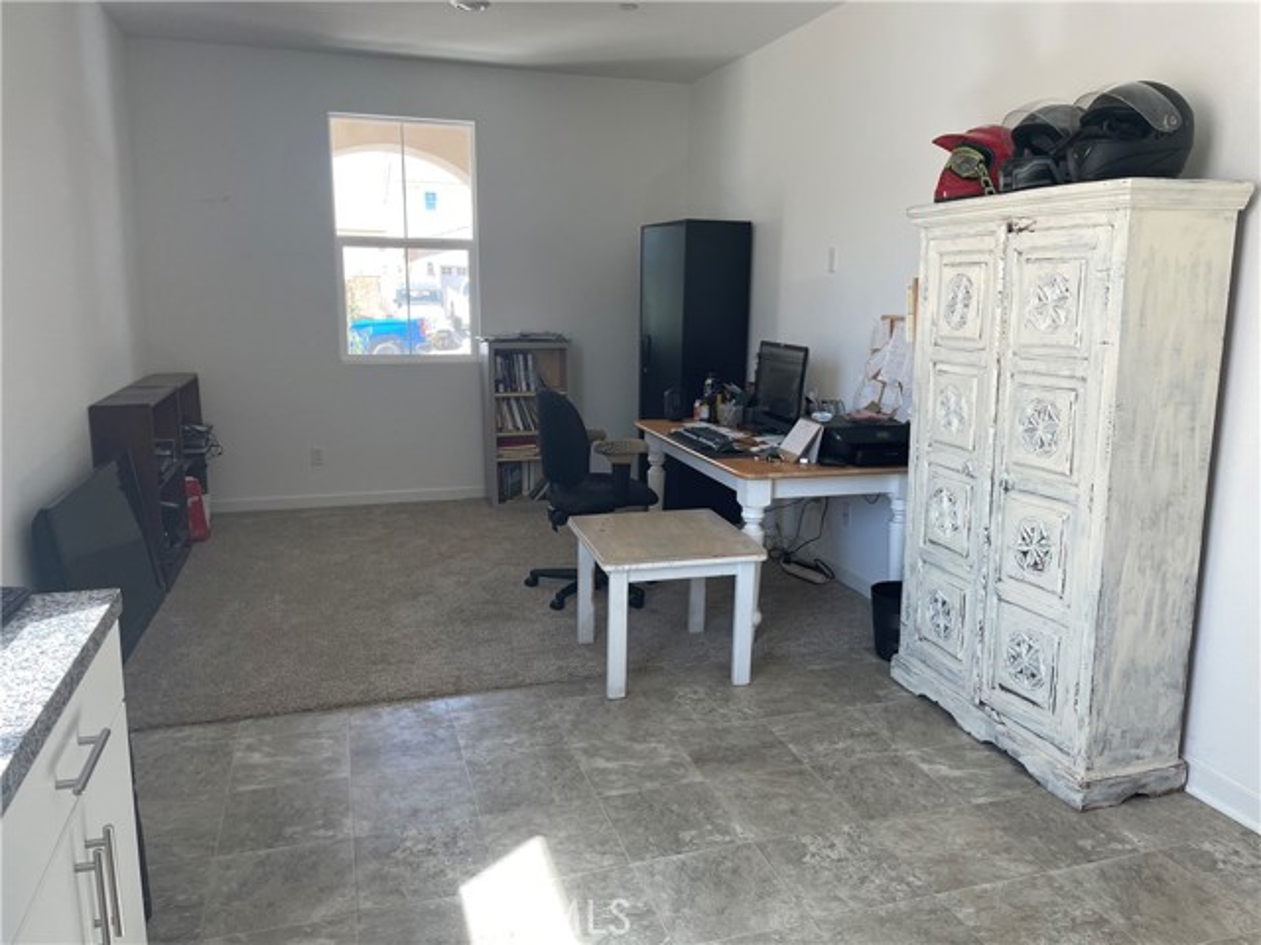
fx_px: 947
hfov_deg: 67.3
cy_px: 472
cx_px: 630
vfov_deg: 53.1
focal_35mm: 26
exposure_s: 1/121
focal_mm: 4.2
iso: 80
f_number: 1.6
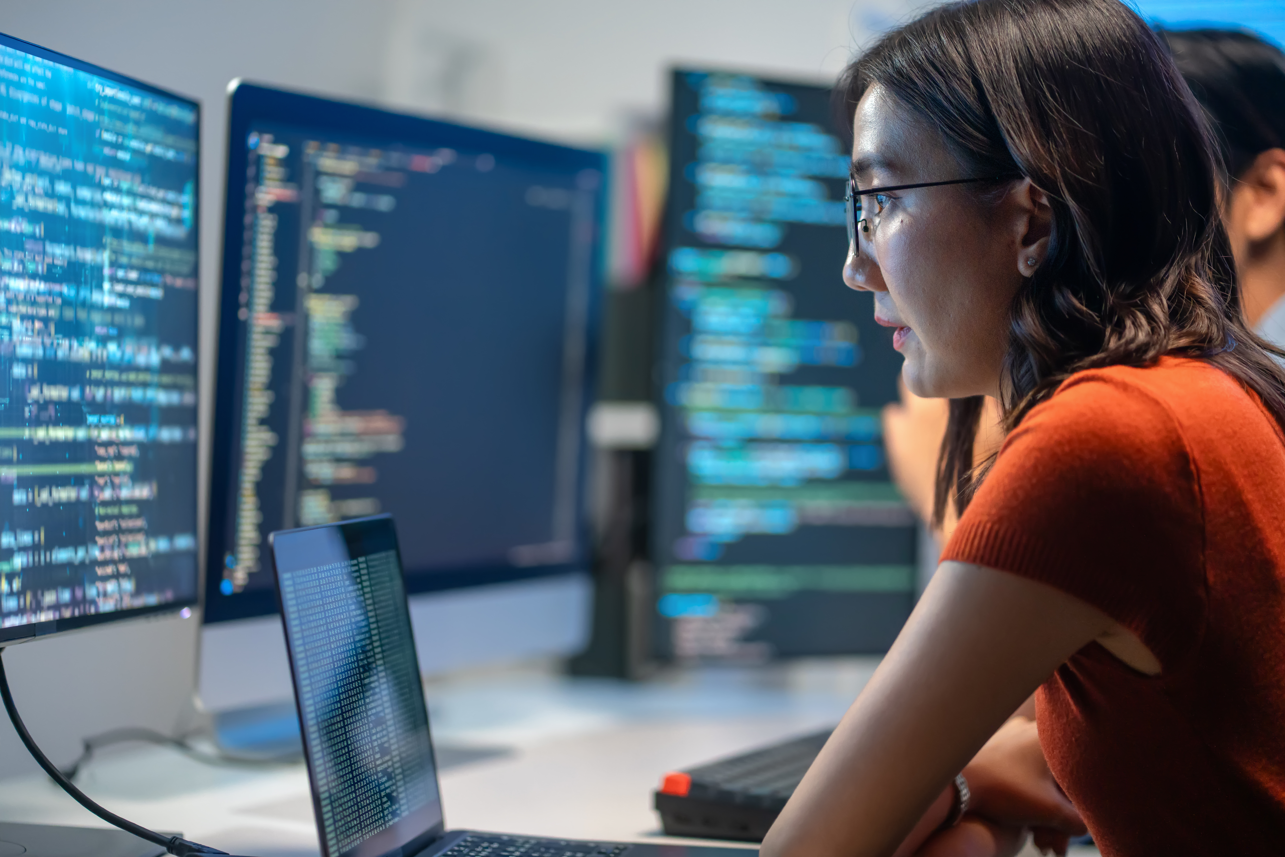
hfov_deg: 23.9
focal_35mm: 85
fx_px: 3034
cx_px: 642
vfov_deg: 16.1
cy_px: 428
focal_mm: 85
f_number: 2
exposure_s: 1/100
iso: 2500
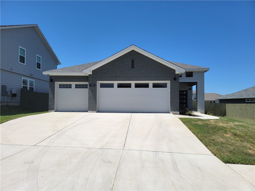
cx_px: 128
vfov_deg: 56.8
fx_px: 177
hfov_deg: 71.6
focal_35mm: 24
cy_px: 96
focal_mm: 6.7
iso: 16
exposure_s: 1/2094
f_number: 1.8
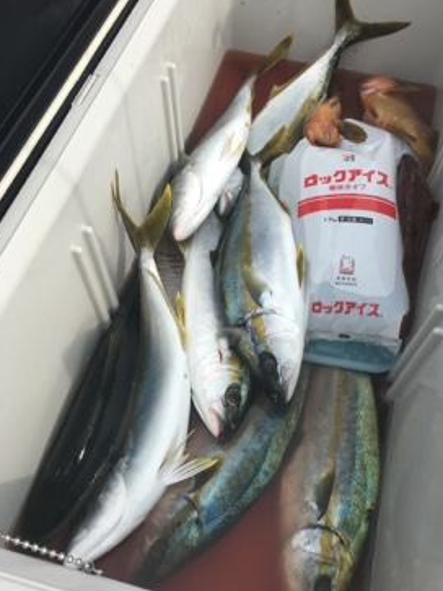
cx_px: 235
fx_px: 546
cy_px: 317
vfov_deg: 56.8
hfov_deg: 44.1
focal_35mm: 32
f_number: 2.2
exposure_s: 1/962
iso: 25
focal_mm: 4.15
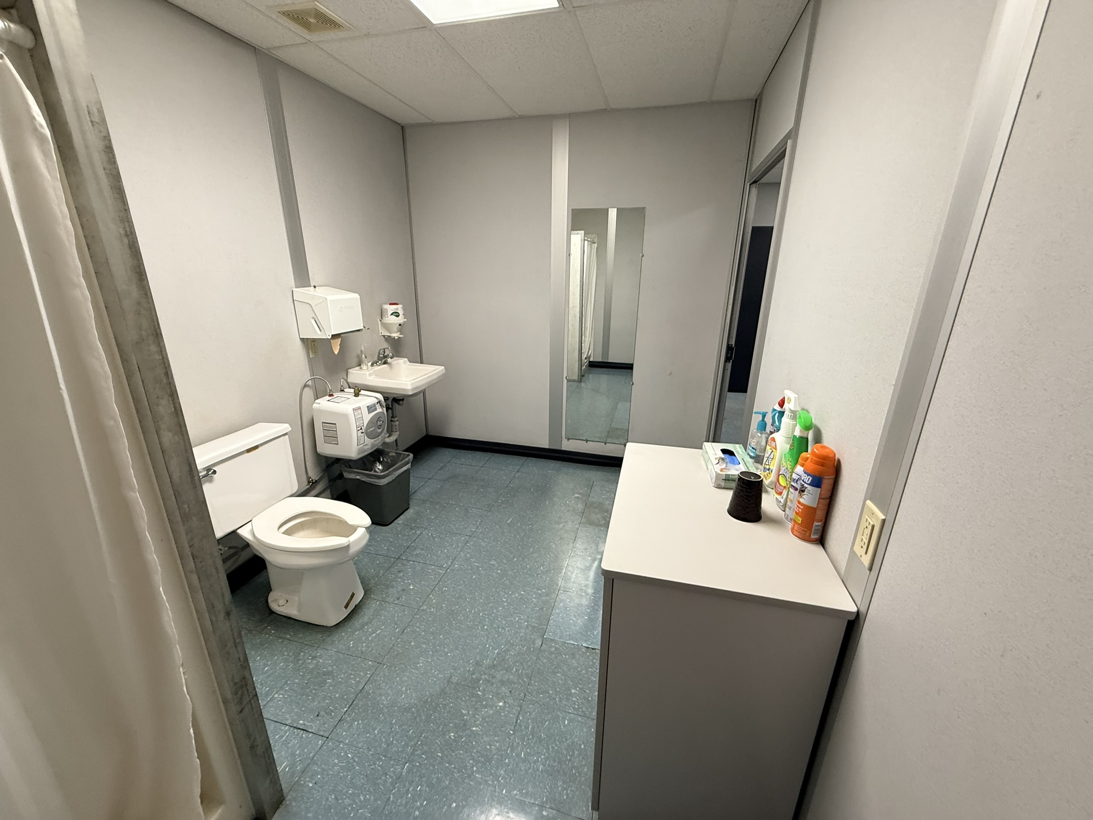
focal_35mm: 14
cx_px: 546
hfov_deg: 102.1
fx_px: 442
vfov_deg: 85.7
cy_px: 410
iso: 200
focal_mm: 2.22
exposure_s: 1/60
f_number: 2.2
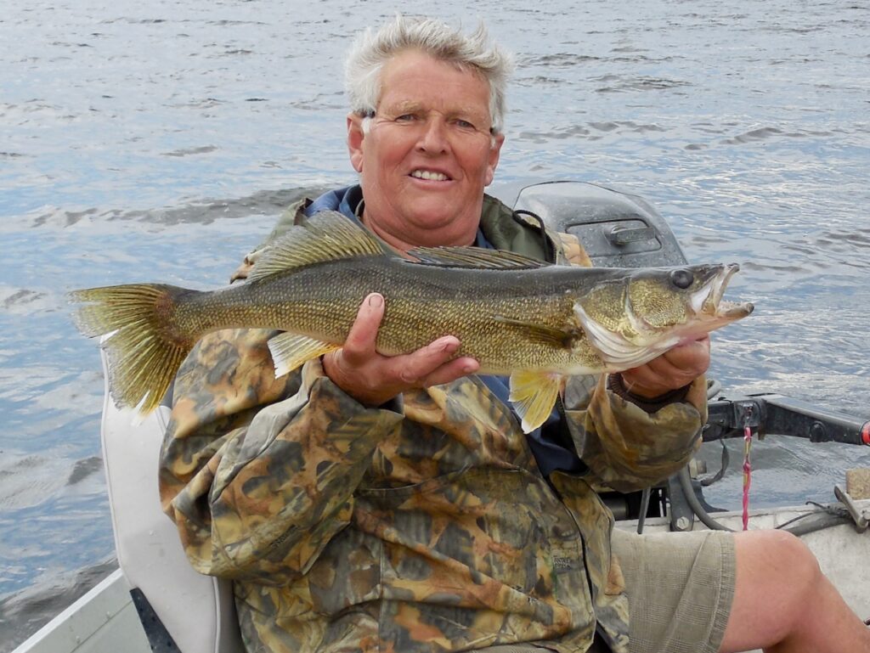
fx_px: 880
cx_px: 435
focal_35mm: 35
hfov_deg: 52.6
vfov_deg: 40.7
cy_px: 326
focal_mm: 6.3
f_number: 3.7
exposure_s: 1/500
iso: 125
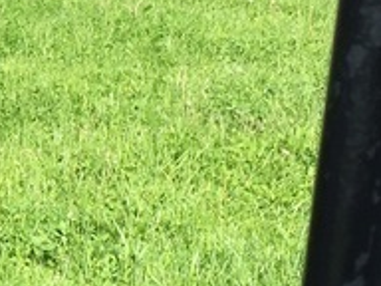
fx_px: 1706
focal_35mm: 155
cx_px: -244
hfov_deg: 12.0
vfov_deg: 9.6
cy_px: 133
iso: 25
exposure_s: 1/635
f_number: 2.2
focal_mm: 4.15
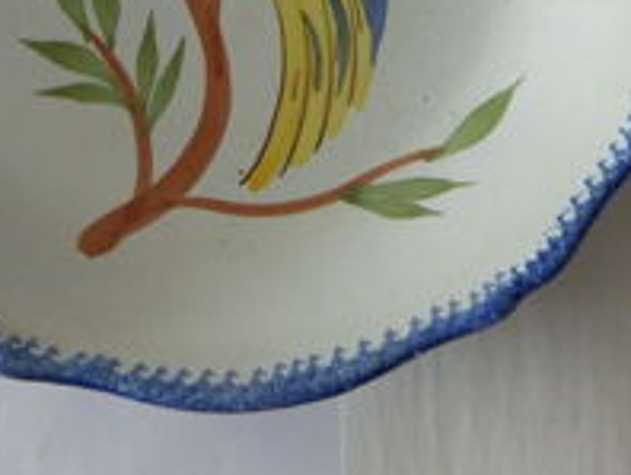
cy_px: -54
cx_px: 236
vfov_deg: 18.9
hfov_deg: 25.9
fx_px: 1369
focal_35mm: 75
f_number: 3
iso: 400
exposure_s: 1/25
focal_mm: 5.4
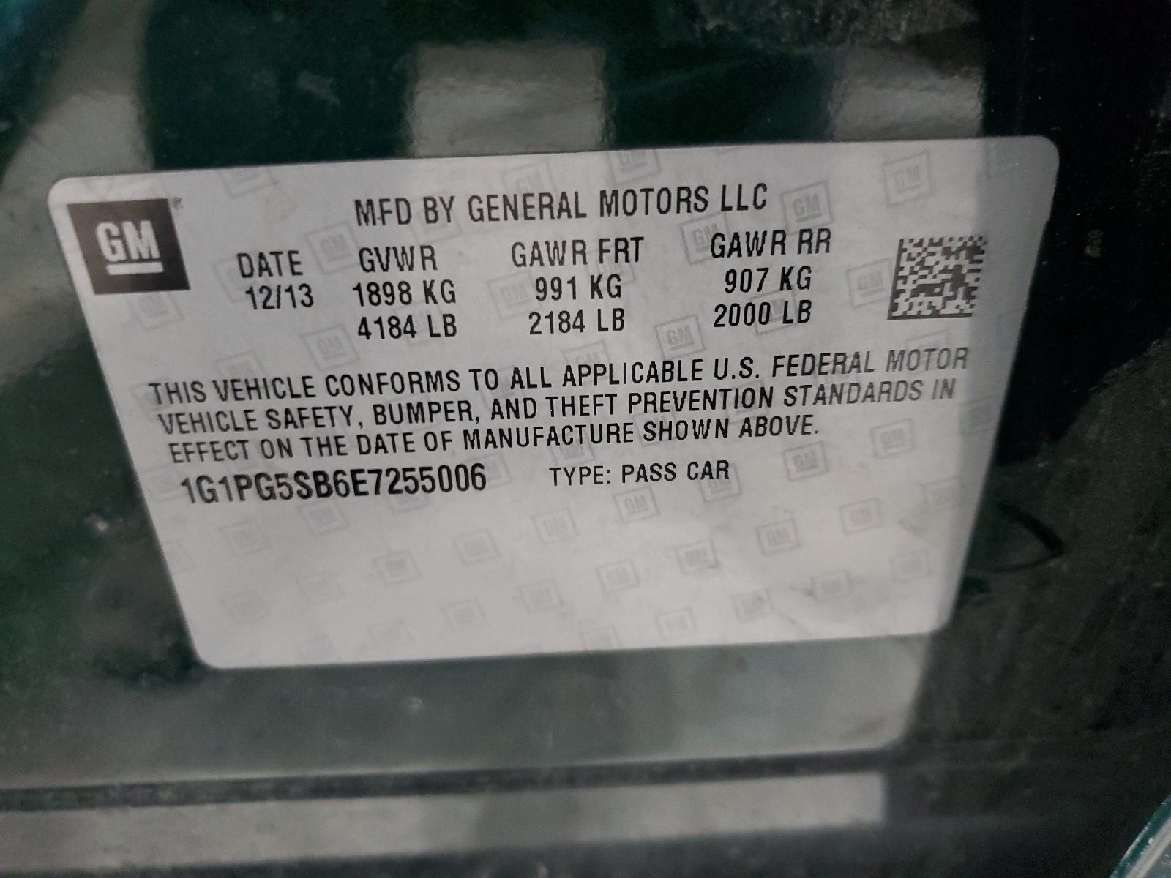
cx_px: 586
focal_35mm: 26
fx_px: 880
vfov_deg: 53.1
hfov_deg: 67.3
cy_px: 439
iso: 296
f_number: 1.5
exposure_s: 1/20
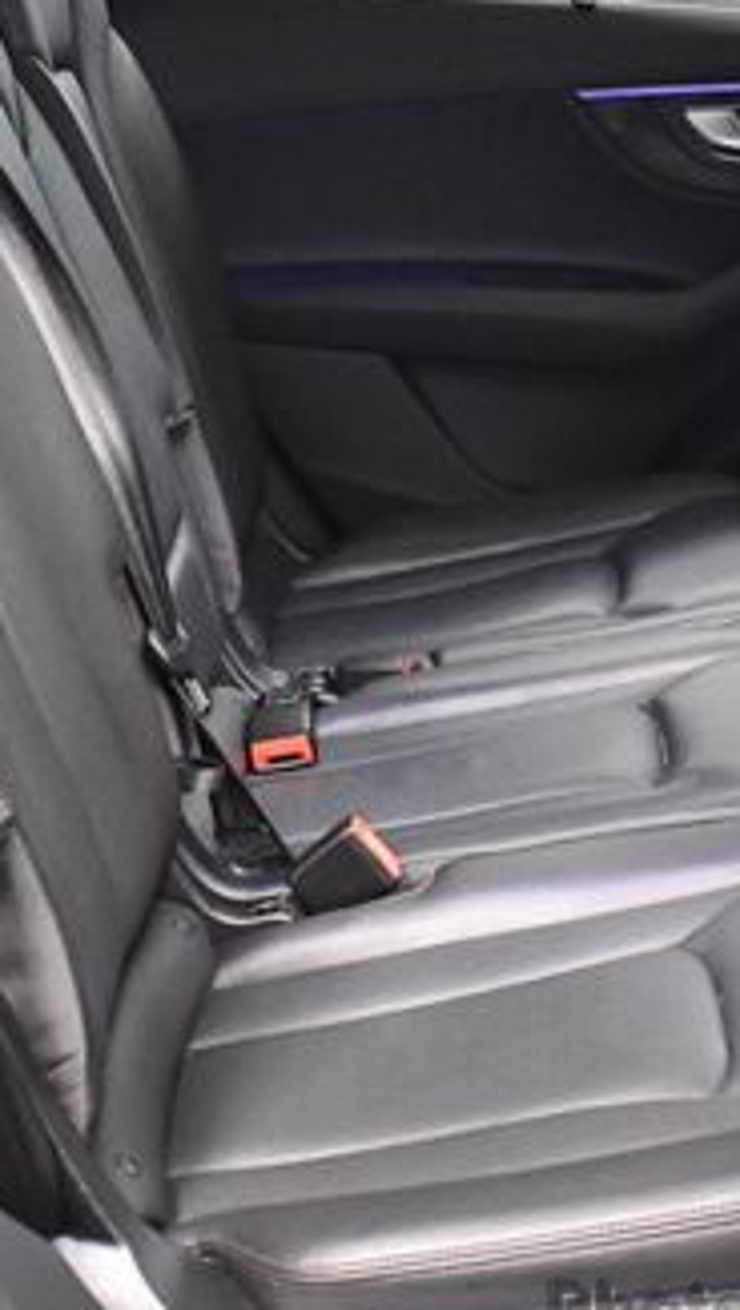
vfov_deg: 28.5
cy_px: 530
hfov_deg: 16.3
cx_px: 499
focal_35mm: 74
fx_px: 2575
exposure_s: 1/60
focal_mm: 18
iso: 5000
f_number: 3.5
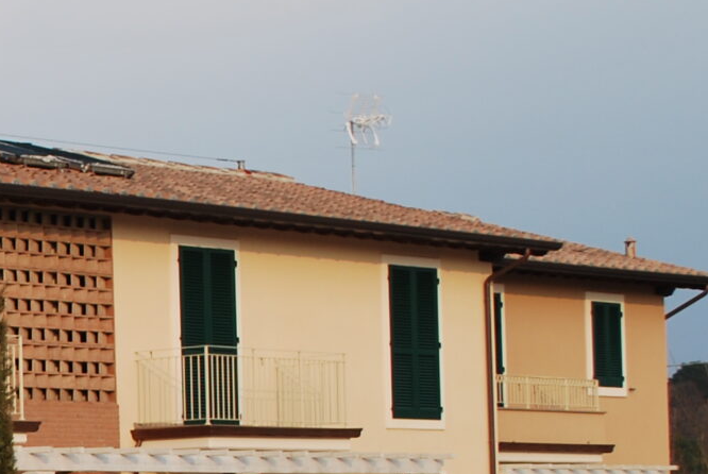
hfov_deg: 12.9
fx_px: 2954
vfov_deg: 9.1
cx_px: -380
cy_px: 574
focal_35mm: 150
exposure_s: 1/250
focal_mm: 26
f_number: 8
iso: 100
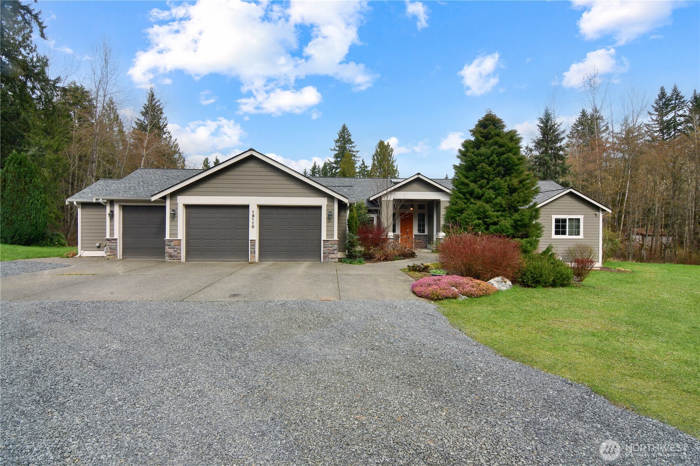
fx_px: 335
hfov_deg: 92.4
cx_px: 350
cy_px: 233
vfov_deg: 69.6
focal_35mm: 17
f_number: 13
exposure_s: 1/100
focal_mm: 11.5
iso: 125
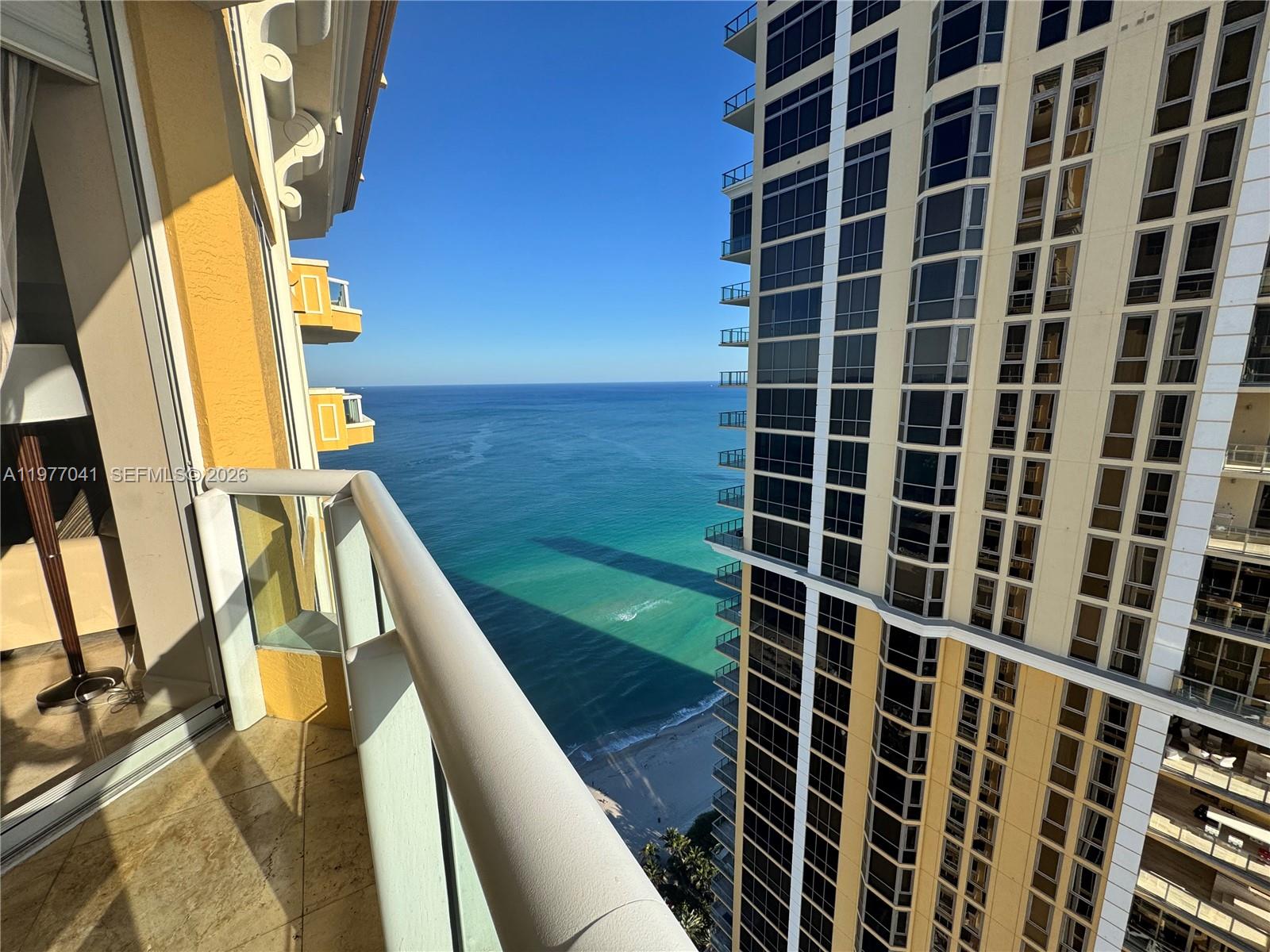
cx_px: 635
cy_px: 476
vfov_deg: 85.7
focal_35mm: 14
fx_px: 514
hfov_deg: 102.1
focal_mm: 2.22
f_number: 2.2
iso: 50
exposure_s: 1/1420
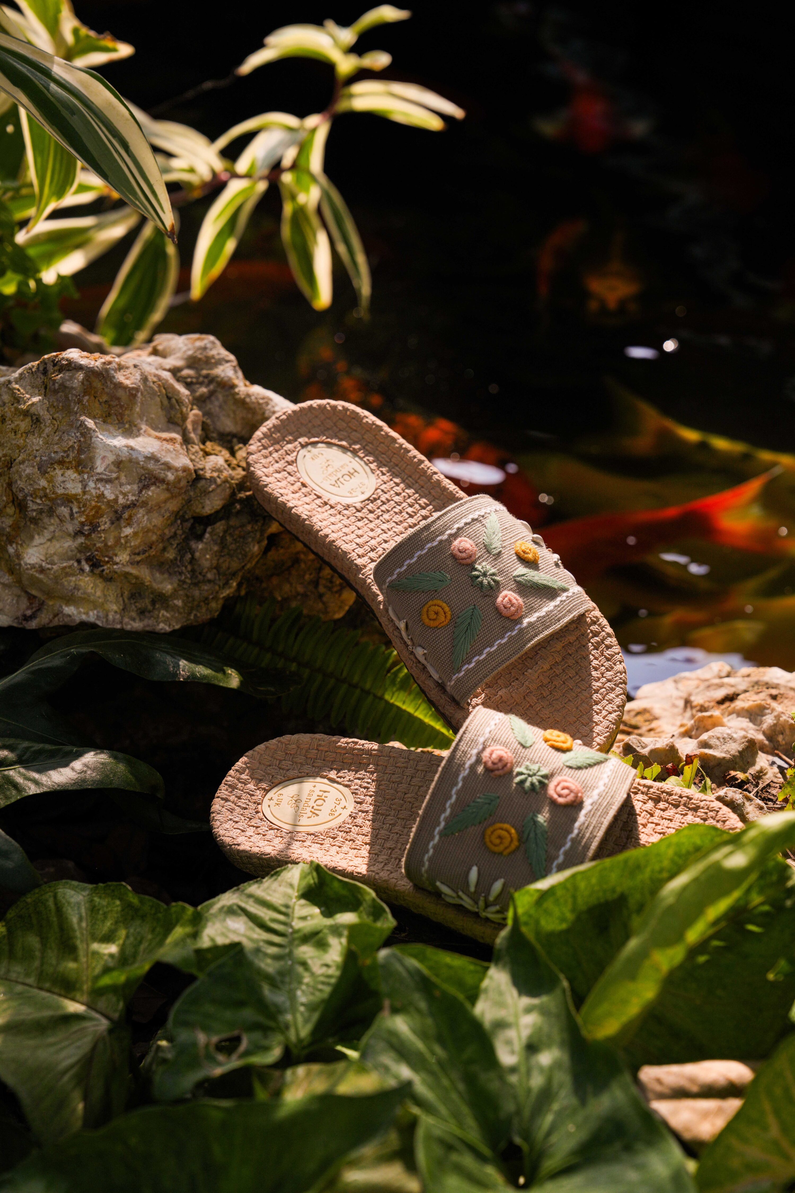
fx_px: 2054
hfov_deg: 21.9
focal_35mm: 62
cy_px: 596
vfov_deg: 32.4
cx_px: 398
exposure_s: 1/1000
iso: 125
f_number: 5.6
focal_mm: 62
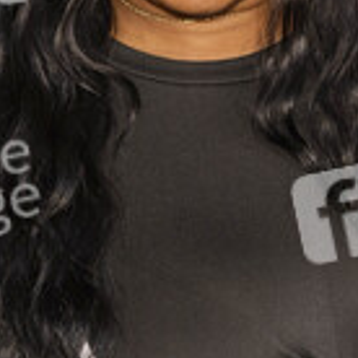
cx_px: 189
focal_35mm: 231
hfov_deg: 7.6
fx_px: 2703
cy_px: 73
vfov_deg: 7.6
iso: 800
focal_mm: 94
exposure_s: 1/200
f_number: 5.6
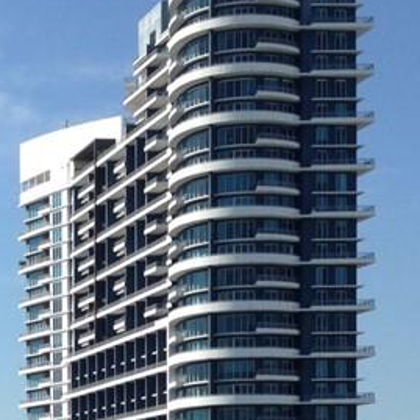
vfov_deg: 14.9
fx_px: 1524
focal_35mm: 111
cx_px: -230
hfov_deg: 14.5
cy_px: 556
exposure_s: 1/1808
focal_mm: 4.12
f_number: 2.4
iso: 50
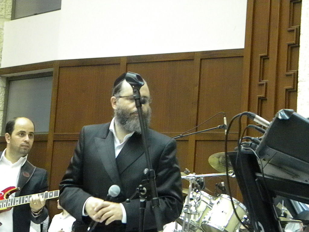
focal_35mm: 105
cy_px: 116
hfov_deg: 18.7
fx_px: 937
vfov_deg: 14.1
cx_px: 154
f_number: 4.7
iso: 3200
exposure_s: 1/67.1
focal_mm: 19
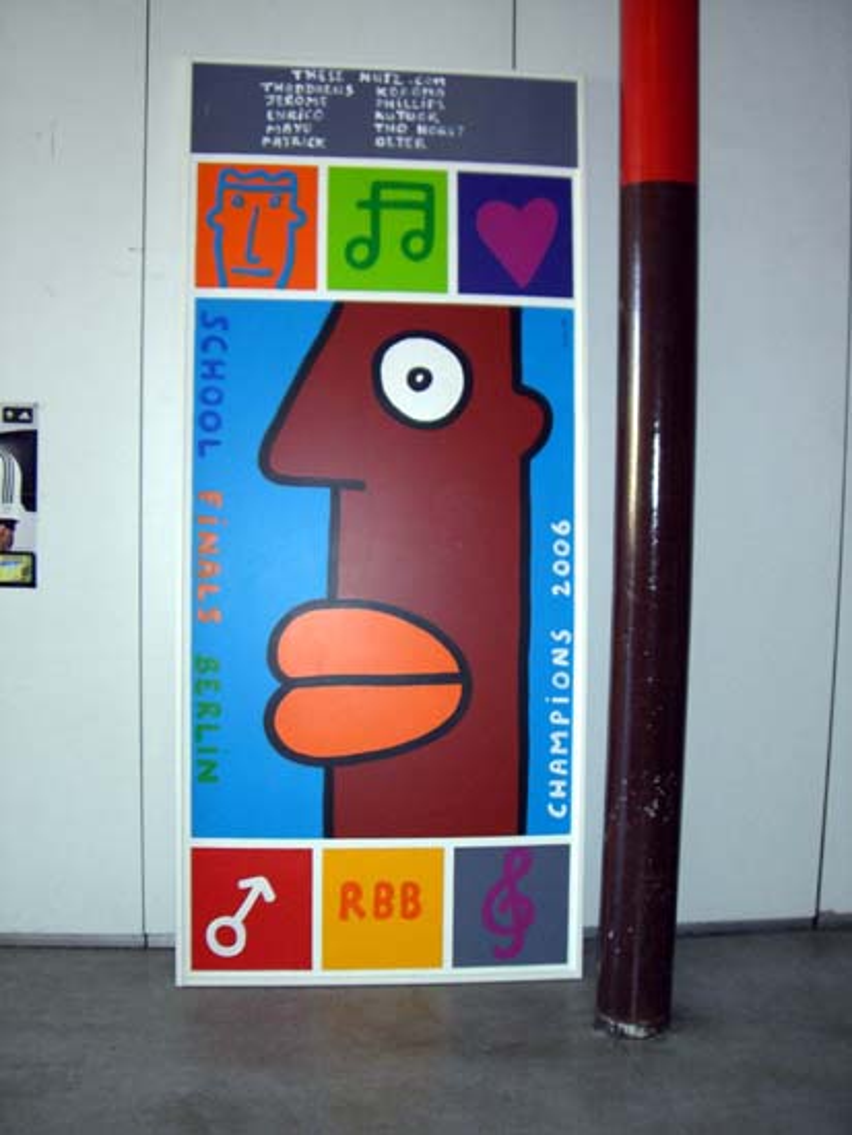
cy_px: 568
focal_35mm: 38
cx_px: 426
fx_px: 1246
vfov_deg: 49.0
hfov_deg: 37.7
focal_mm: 6.2
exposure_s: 1/60
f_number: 2.7
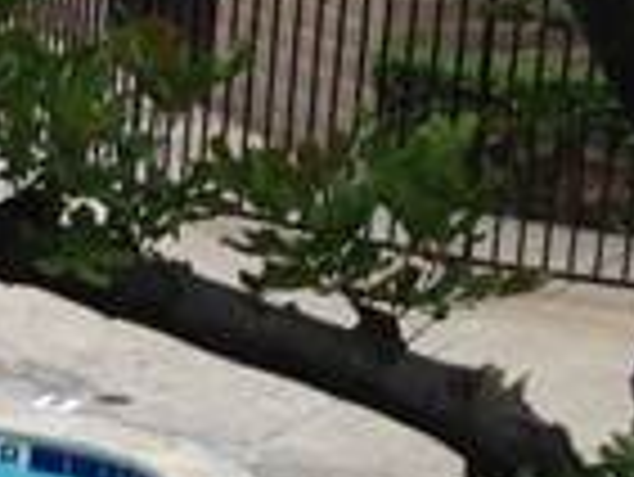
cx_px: -1210
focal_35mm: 240
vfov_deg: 6.2
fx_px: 4399
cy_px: 148
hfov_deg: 7.4
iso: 64
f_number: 2.4
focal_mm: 4.13
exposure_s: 1/120
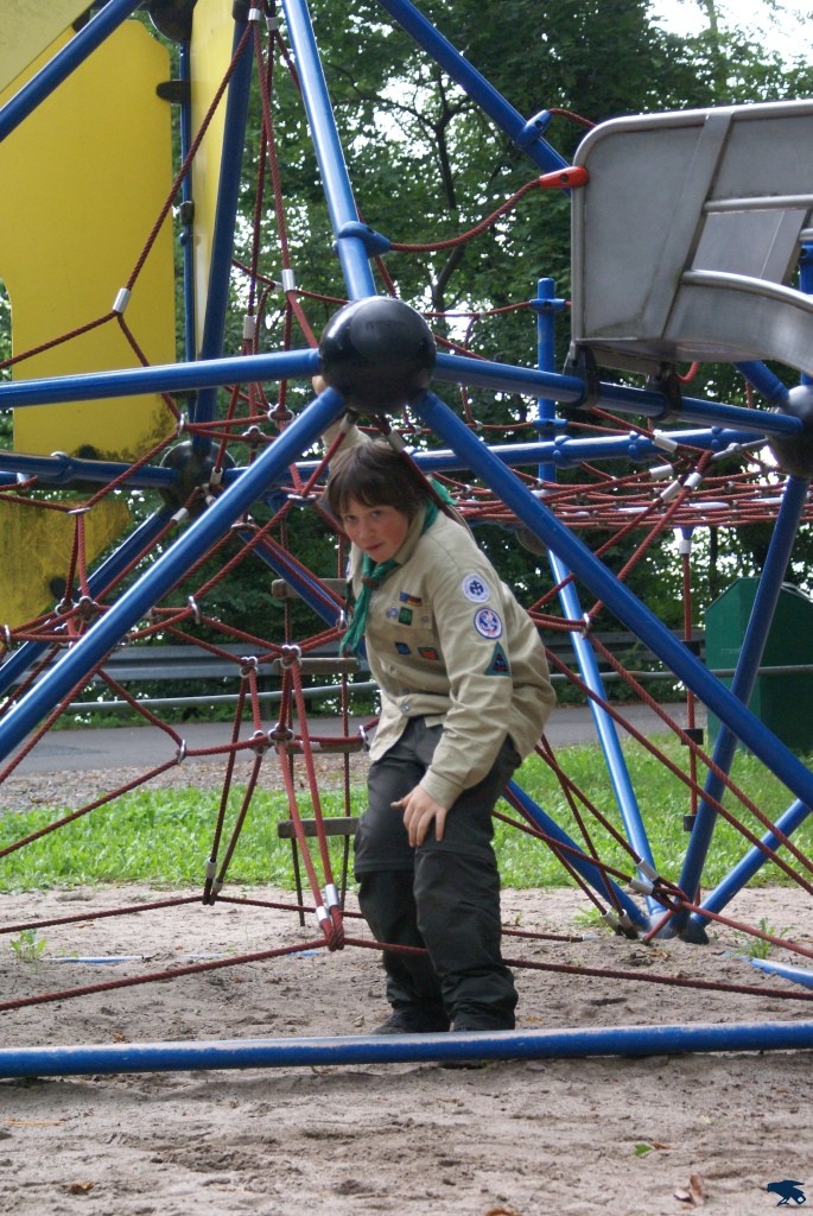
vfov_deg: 22.6
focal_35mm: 90
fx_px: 3041
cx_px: 406
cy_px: 608
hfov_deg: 15.2
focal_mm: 60
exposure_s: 1/125
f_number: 5.6
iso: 800
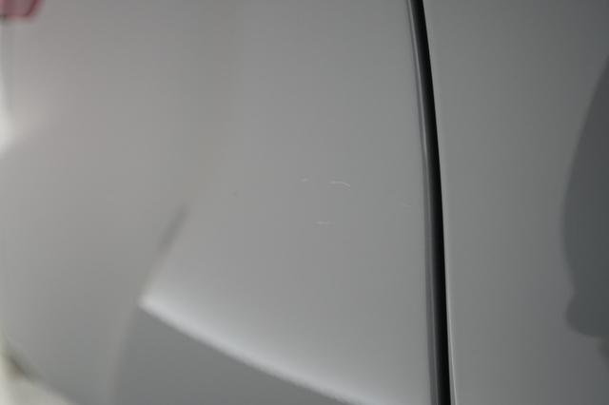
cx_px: 304
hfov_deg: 65.5
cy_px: 202
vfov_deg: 46.4
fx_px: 473
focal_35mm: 28
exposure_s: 1/125
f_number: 5
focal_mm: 28
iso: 3200
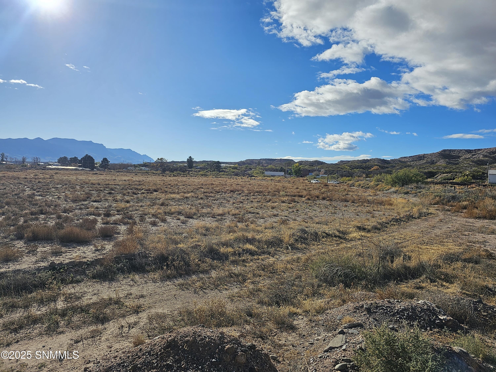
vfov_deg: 58.9
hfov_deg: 73.9
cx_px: 248
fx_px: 330
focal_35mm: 23
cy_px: 186
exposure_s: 1/1718
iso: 12
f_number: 1.7
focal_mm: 6.3
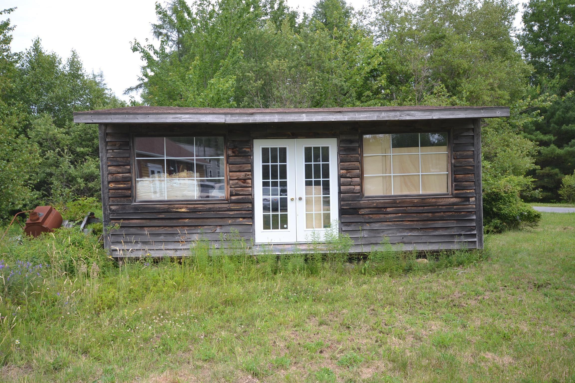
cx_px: 288
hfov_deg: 61.9
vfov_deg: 43.6
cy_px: 192
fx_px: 479
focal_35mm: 30
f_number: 5.6
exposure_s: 1/125
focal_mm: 20
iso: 100
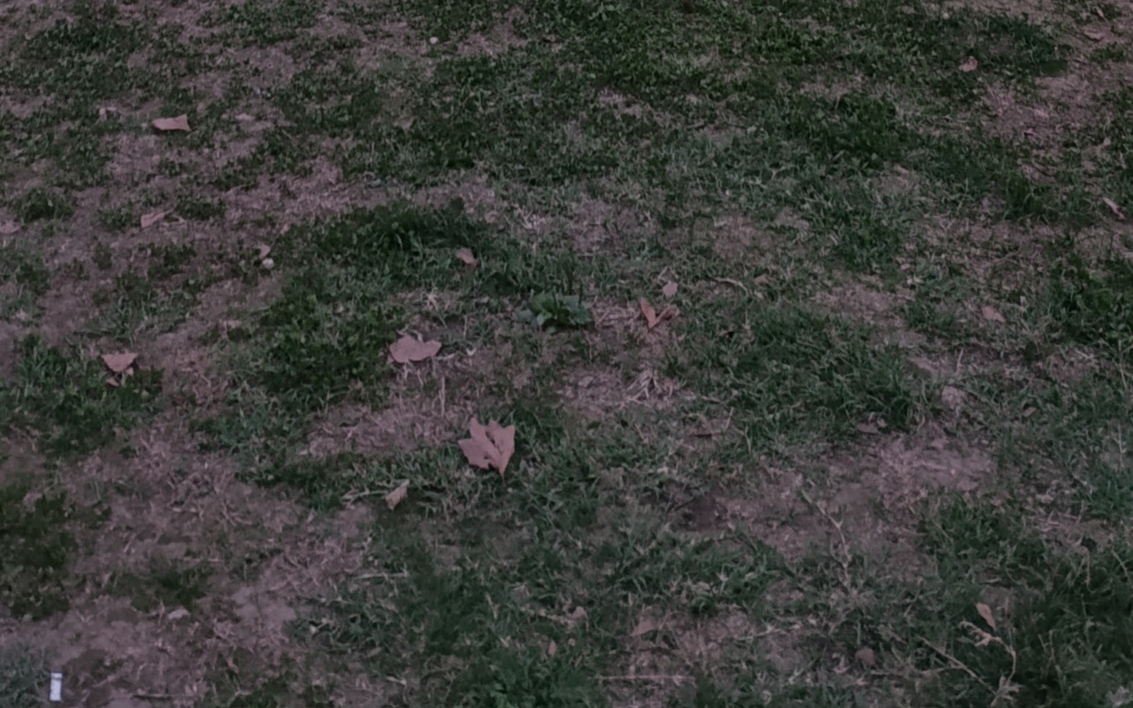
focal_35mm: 64
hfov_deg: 32.0
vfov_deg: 15.5
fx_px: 1976
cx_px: 542
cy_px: -771
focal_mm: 6.14
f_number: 1.6
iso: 1250
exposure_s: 1/33.3
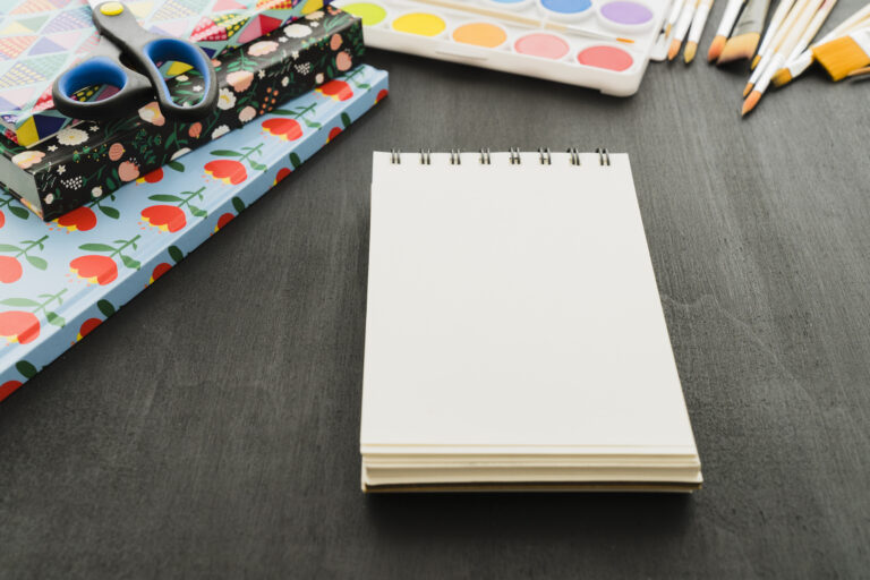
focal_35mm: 52
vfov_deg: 26.0
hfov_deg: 38.2
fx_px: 1257
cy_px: 290
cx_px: 435
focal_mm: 52
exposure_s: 1/60
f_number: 8
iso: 250
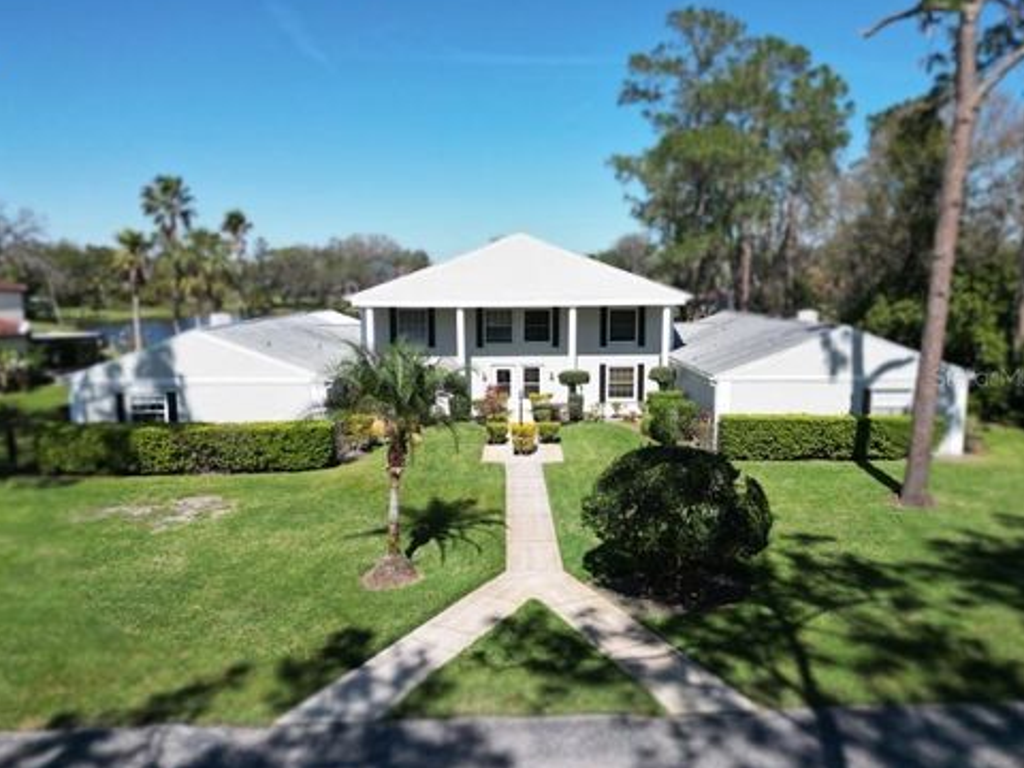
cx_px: 516
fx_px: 740
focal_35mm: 25
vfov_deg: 54.9
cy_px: 377
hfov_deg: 69.4
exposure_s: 1/4000
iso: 150
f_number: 1.7
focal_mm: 6.72
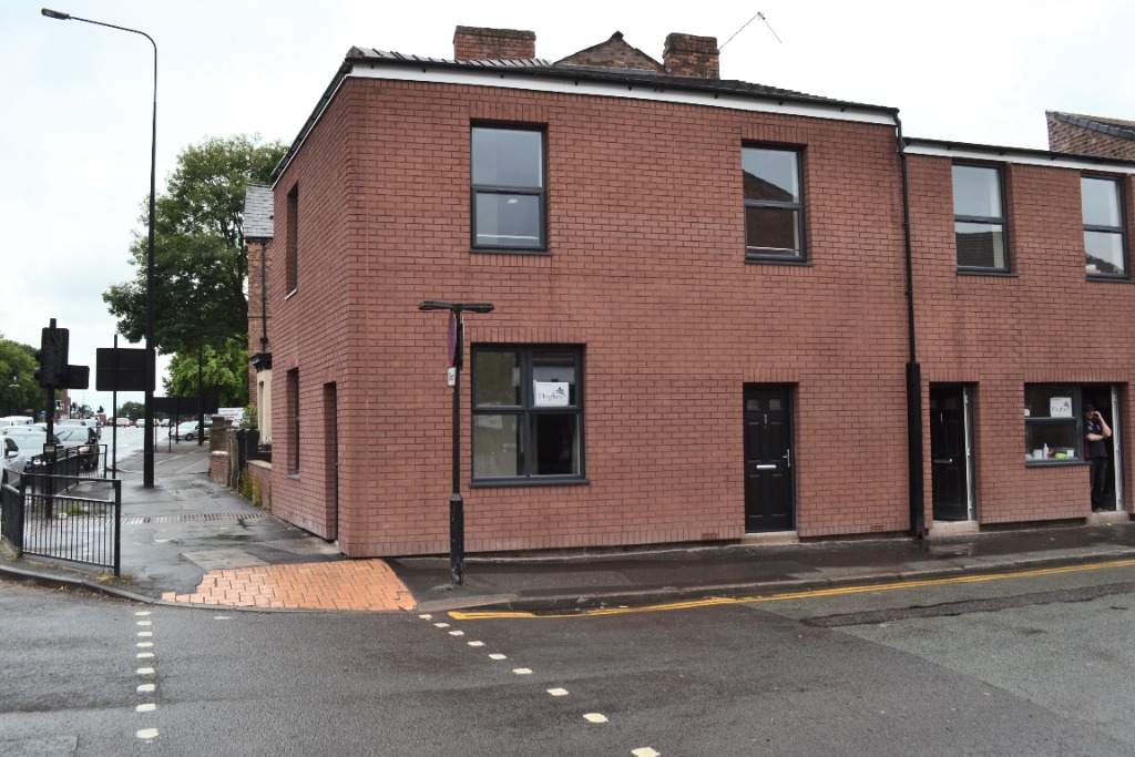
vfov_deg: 47.9
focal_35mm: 27
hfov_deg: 67.4
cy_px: 378
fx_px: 851
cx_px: 568
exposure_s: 1/80
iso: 100
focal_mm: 18
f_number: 6.3
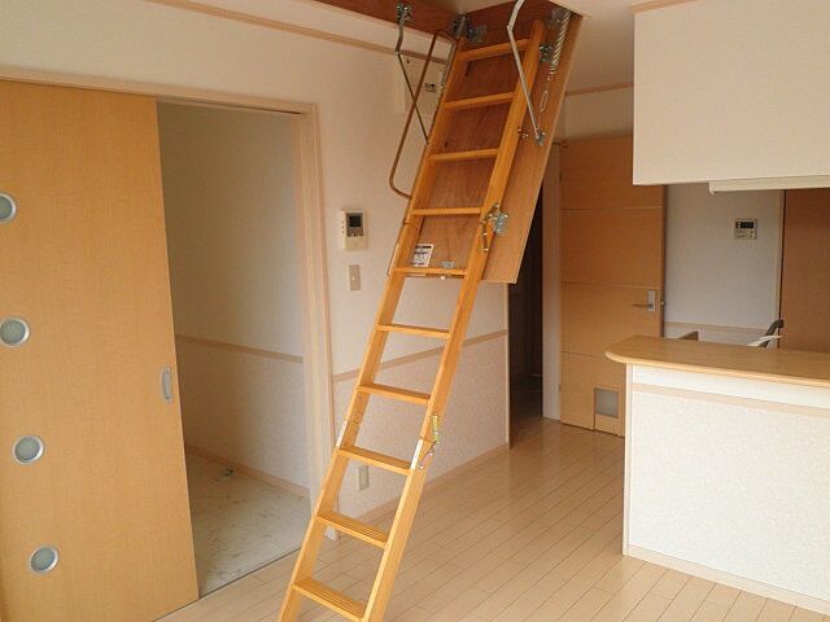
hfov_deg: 67.3
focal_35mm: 26
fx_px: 623
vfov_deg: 53.1
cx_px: 415
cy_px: 311
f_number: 2.8
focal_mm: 4.7
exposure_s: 1/60
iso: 64
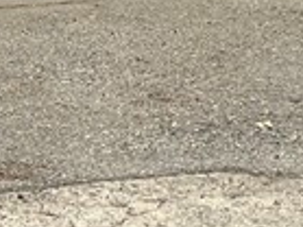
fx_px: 1679
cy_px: -81
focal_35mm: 192
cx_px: 68
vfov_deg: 7.6
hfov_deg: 10.3
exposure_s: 1/6211
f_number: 1.5
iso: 50
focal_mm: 5.7
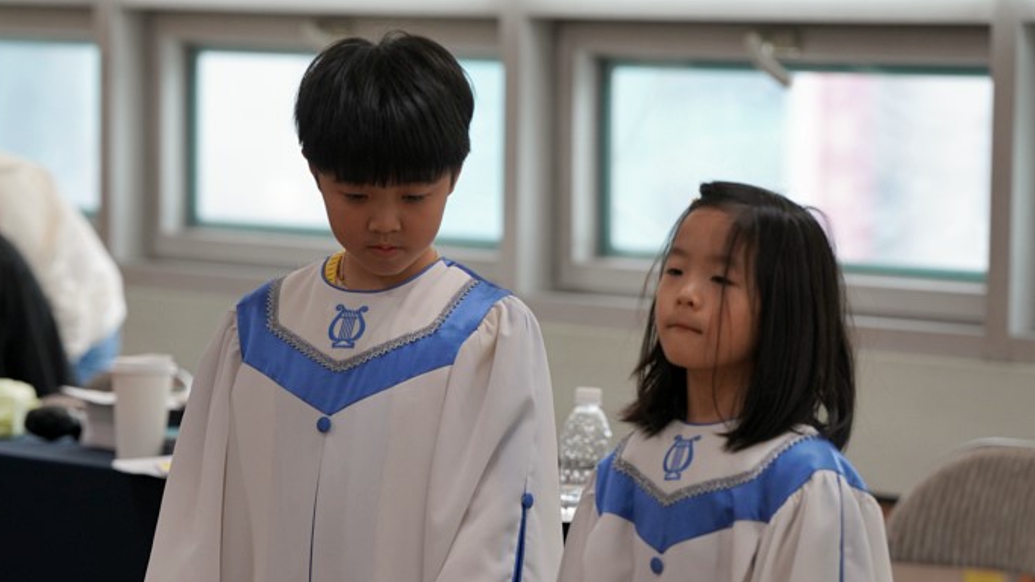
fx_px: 6064
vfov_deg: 5.5
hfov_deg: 9.8
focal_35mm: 221
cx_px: 497
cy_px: 405
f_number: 4
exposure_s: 1/200
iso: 640
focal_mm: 160
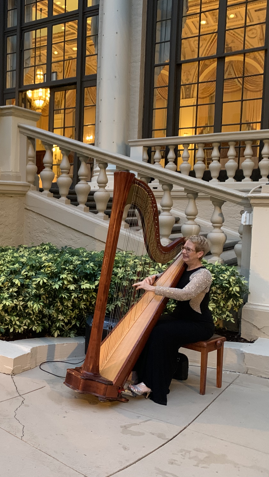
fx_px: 482
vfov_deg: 52.8
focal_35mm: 38
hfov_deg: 29.5
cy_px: 238
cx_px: 11
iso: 400
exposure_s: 1/30
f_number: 1.8
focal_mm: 4.25
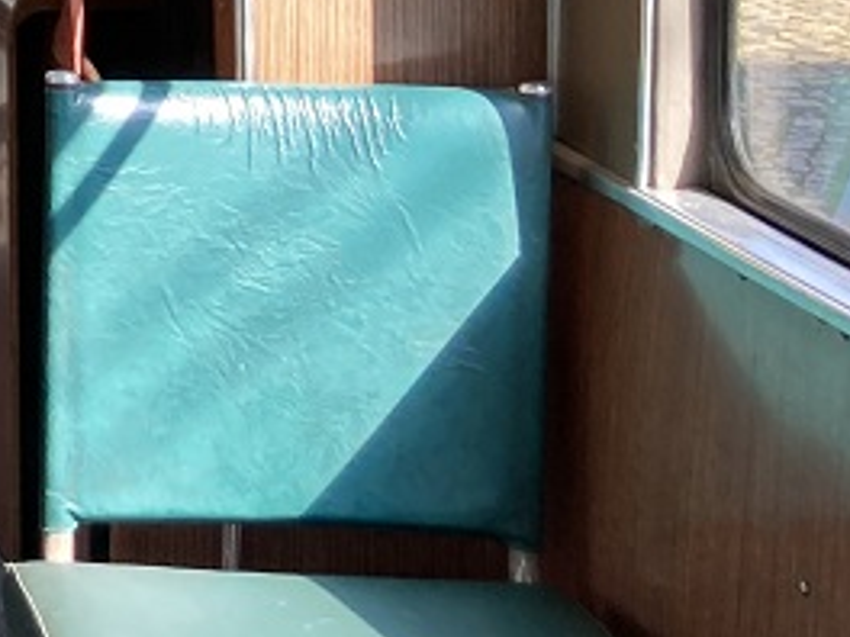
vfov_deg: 10.6
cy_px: -21
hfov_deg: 12.0
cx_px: -1069
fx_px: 3389
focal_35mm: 138
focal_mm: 3.99
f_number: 1.8
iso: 25
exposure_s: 1/121
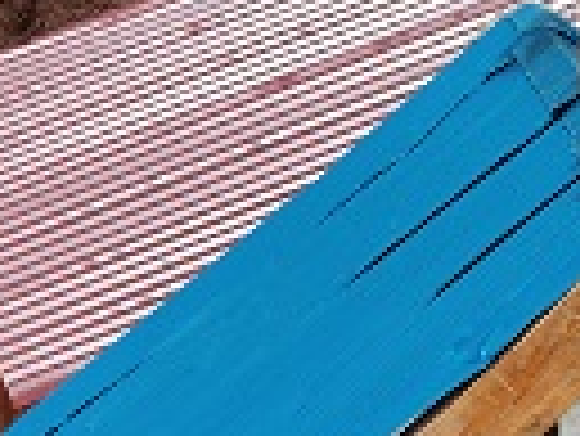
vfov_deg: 4.6
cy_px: -90
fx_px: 5467
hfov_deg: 6.0
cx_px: 706
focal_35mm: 326
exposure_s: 1/1500
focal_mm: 19.35
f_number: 2.8
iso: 100
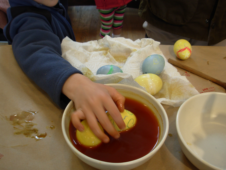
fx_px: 248
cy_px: 85
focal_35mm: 38
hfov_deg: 49.0
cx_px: 113
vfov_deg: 37.7
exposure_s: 1/24.7
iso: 50
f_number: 2.9
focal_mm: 6.3
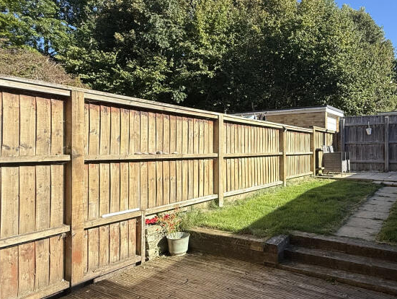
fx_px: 298
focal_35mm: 26
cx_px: 269
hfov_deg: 65.3
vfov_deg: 53.1
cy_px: 147
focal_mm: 2.22
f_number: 2.2
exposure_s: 1/955
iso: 50
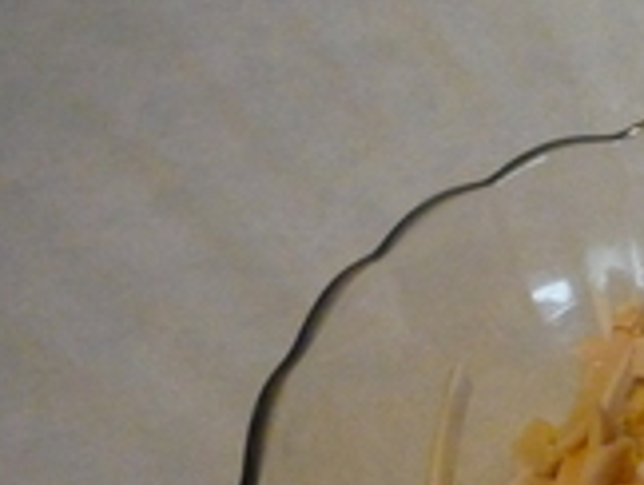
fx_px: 1658
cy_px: 557
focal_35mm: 89
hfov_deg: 20.4
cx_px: 803
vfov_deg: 16.1
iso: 800
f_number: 3.3
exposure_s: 1/60
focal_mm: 5.2
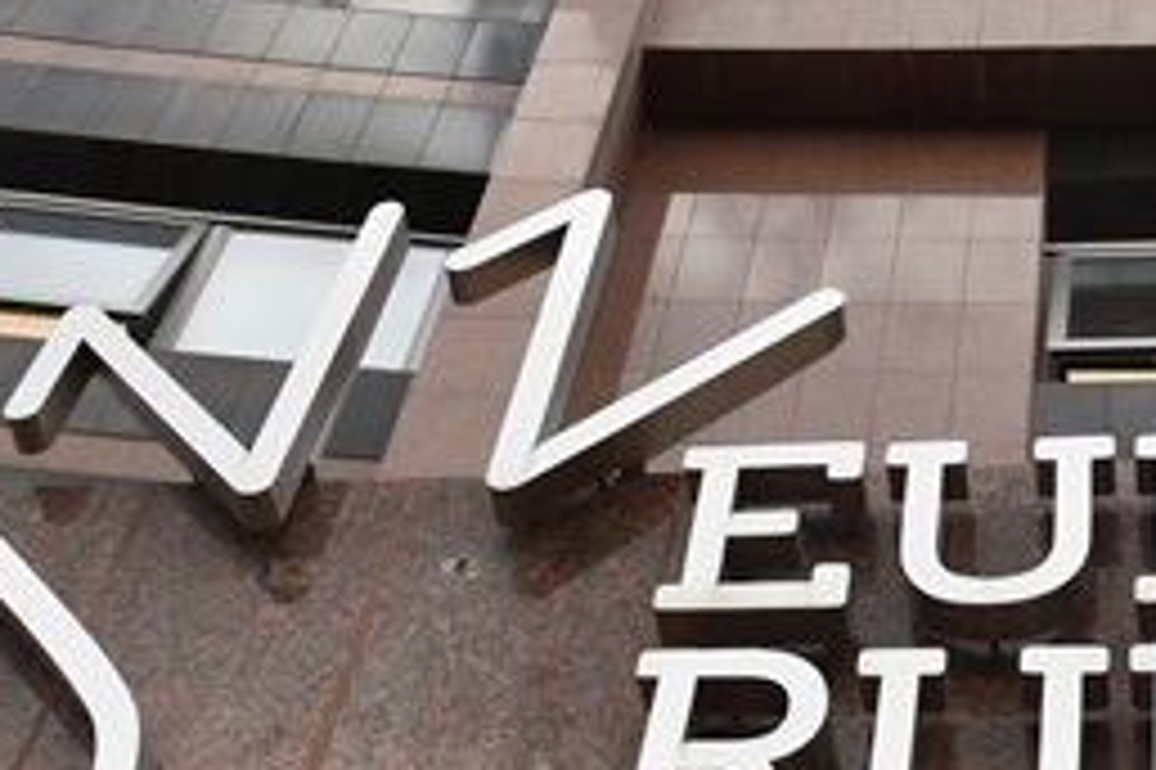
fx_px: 2343
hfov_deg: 26.4
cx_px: 1125
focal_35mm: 73
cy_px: 248
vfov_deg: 18.6
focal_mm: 17
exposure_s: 1/400
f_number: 10
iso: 500
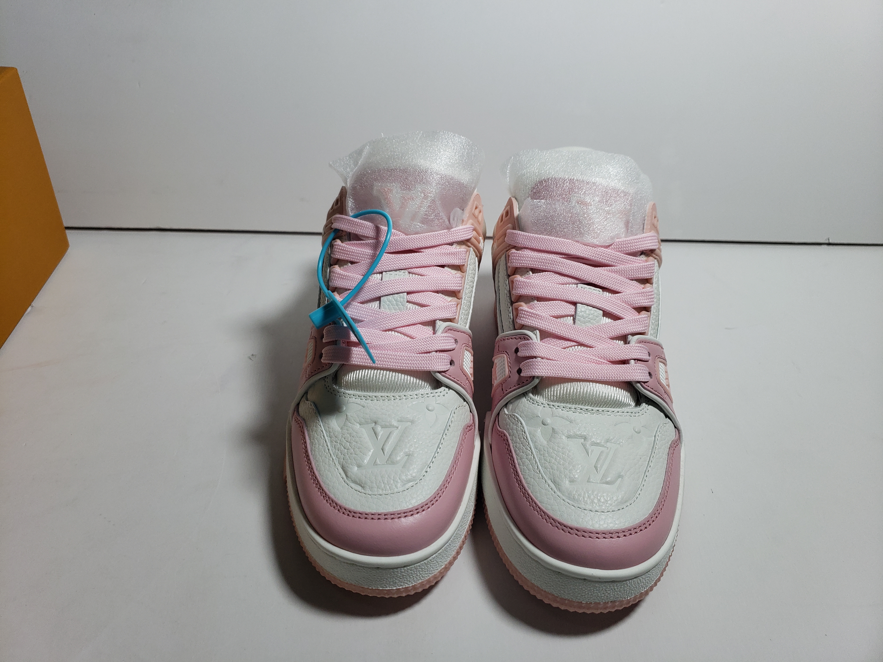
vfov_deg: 53.1
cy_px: 331
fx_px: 663
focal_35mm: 26
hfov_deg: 67.3
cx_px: 442
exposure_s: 1/640
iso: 50
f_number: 1.5
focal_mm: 4.3
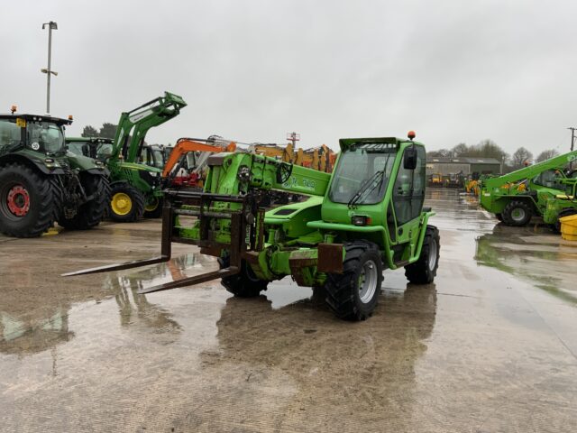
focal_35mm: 29
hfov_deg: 61.7
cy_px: 216
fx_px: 483
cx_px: 288
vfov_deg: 48.2
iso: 40
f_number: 1.8
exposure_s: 1/122
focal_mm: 3
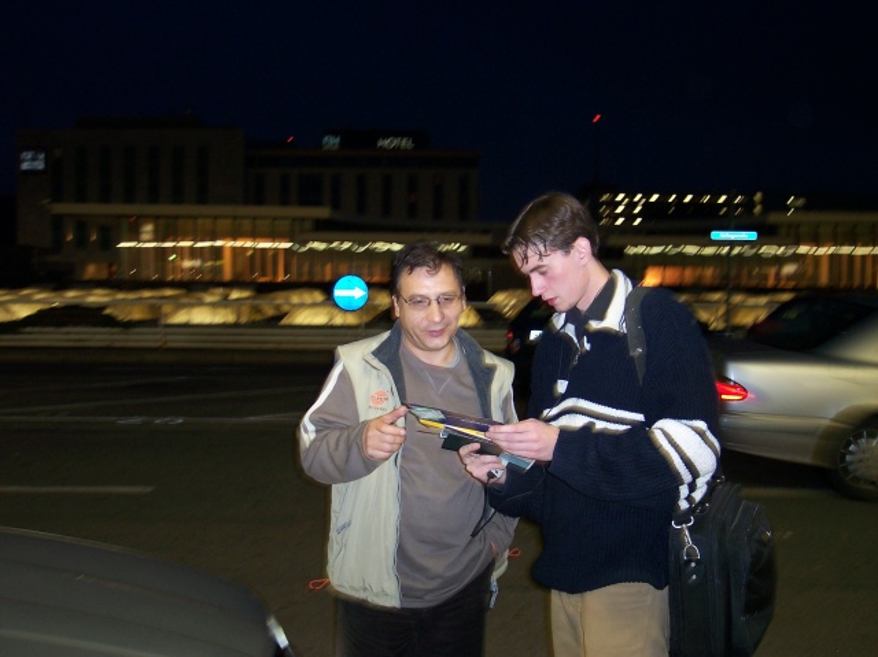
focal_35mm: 38
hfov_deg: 49.0
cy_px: 328
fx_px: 963
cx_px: 439
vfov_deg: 37.7
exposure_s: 1/30
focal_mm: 8
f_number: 2.8
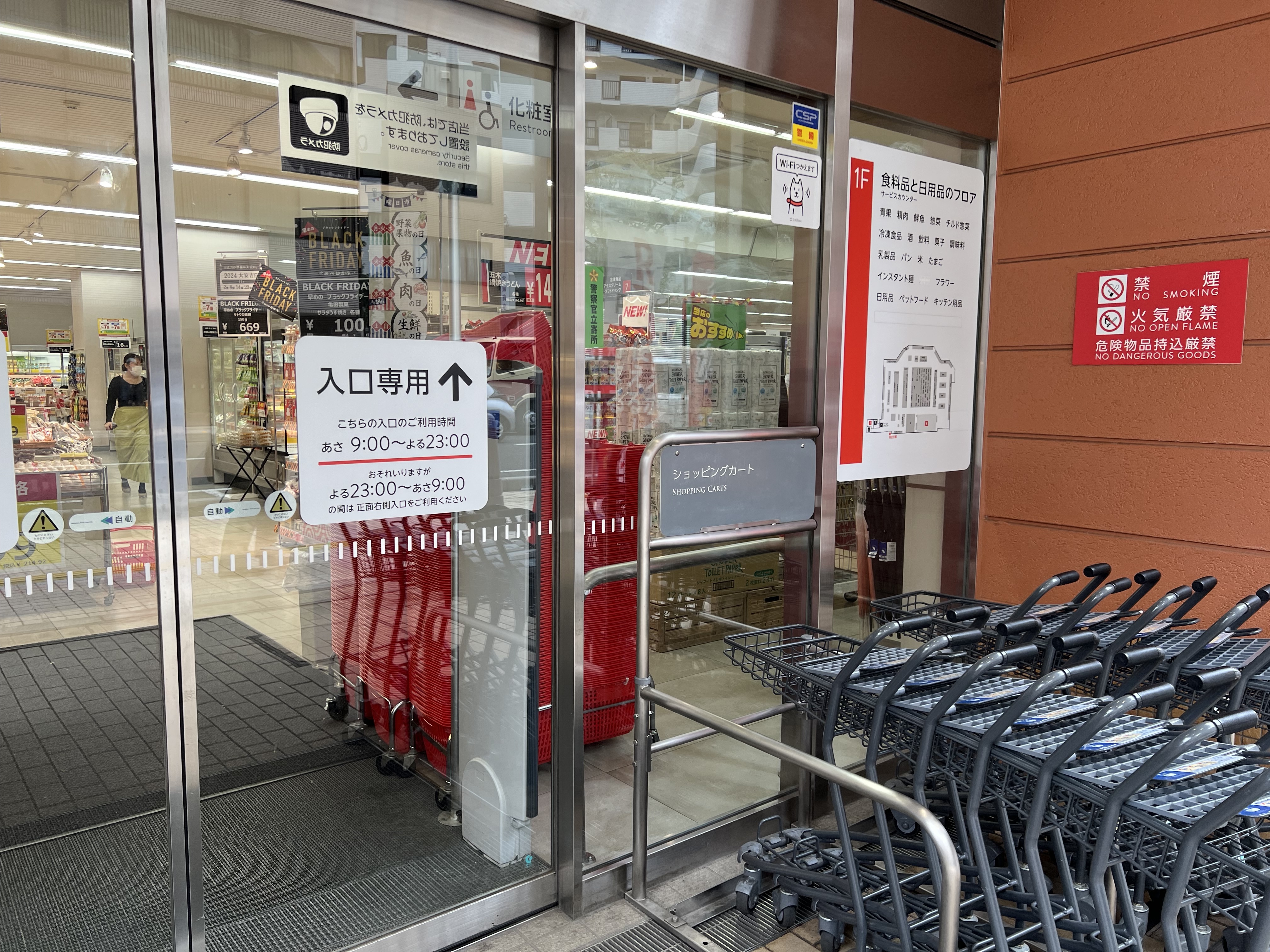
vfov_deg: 53.1
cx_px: 635
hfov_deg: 67.3
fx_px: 954
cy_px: 476
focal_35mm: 26
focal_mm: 5.7
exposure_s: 1/100
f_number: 1.5
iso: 50
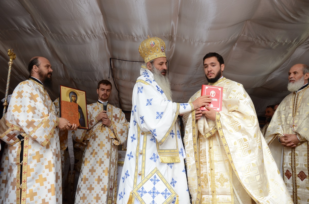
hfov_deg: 59.6
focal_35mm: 32
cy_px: 102
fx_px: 270
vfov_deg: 41.5
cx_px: 154
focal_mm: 21
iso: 400
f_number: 5
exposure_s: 1/100
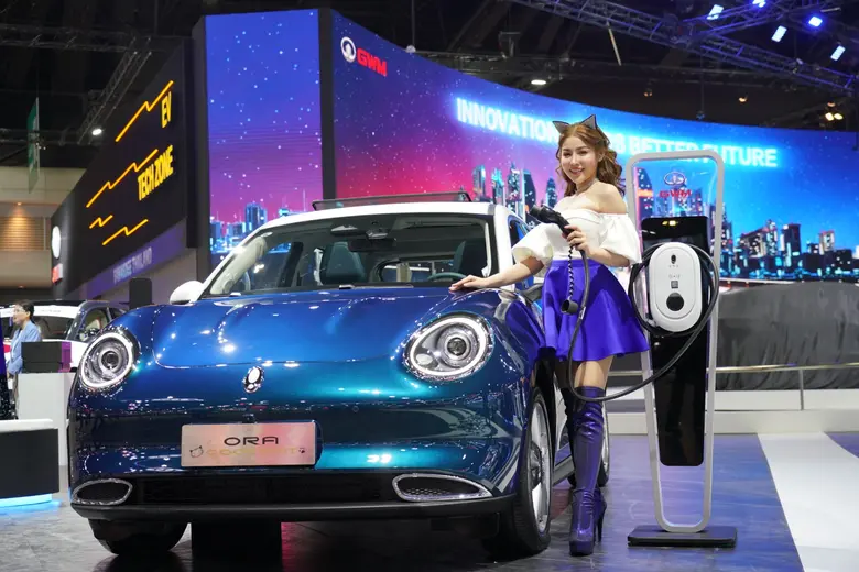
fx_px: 1169
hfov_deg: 40.3
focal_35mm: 49
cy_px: 286
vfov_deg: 27.5
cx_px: 430
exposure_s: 1/250
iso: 1600
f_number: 4
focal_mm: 49
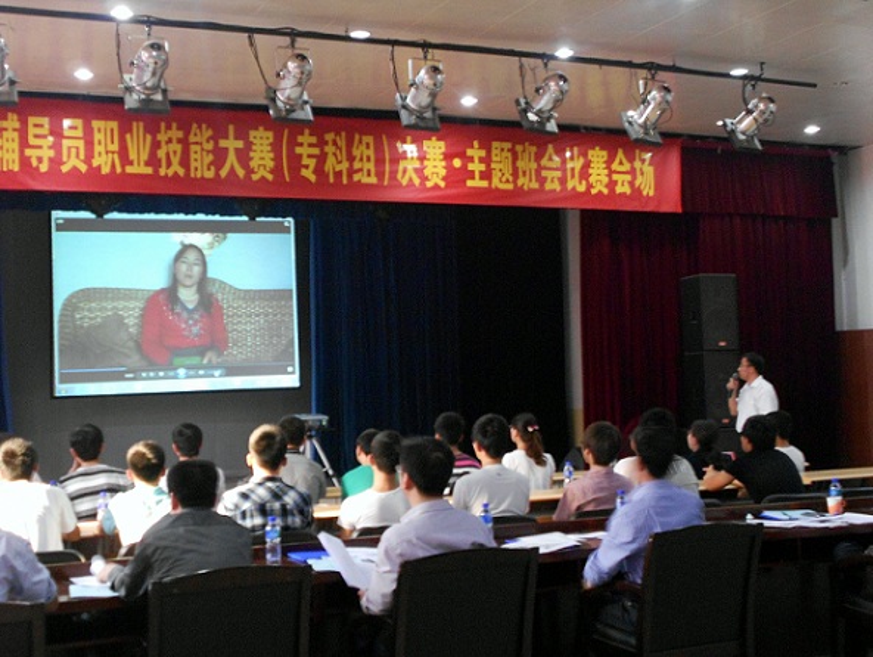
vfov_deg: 29.7
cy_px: 328
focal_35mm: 49
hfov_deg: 38.9
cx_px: 436
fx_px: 1237
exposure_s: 1/5
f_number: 4.5
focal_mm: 9
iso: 400
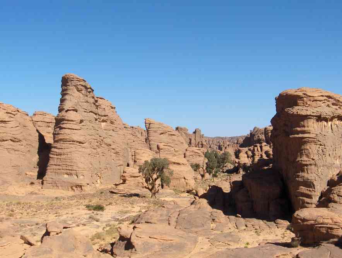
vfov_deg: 26.6
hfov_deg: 34.9
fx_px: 544
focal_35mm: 55
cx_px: 171
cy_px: 129
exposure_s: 1/529
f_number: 5.4
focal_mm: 11.4
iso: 100
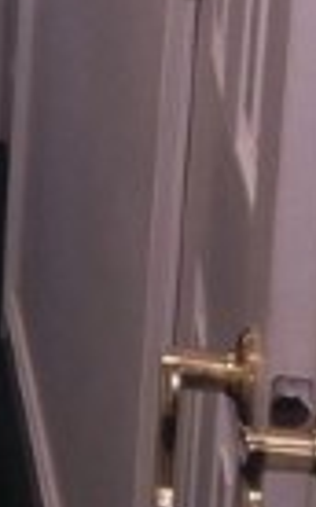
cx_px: -661
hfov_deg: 6.8
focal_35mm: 171
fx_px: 2361
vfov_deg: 11.8
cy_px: -220
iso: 32
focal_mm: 4.15
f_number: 2.2
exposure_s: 1/30
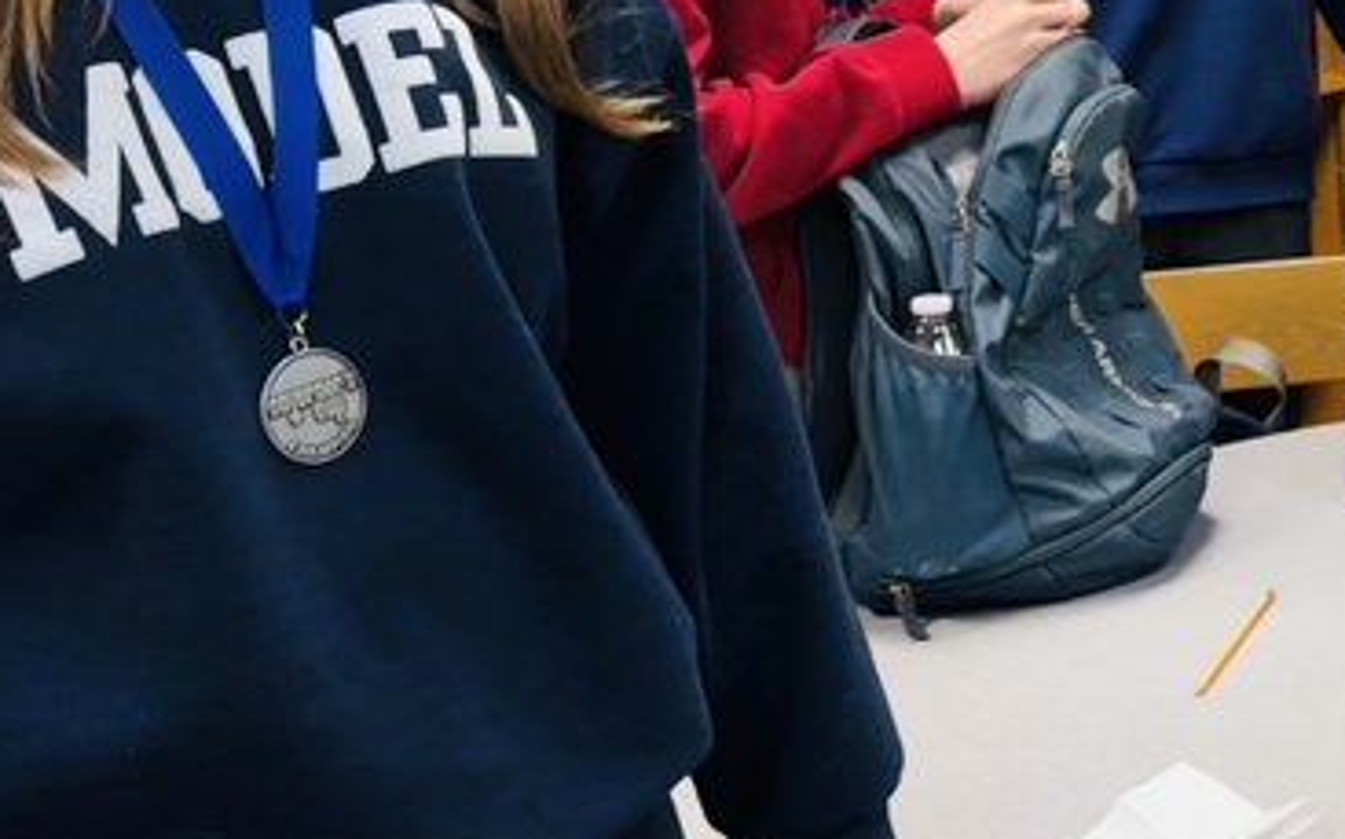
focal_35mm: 71
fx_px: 2601
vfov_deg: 17.2
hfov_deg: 24.7
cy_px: -249
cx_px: 1810
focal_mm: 6.76
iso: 250
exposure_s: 1/60
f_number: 1.78
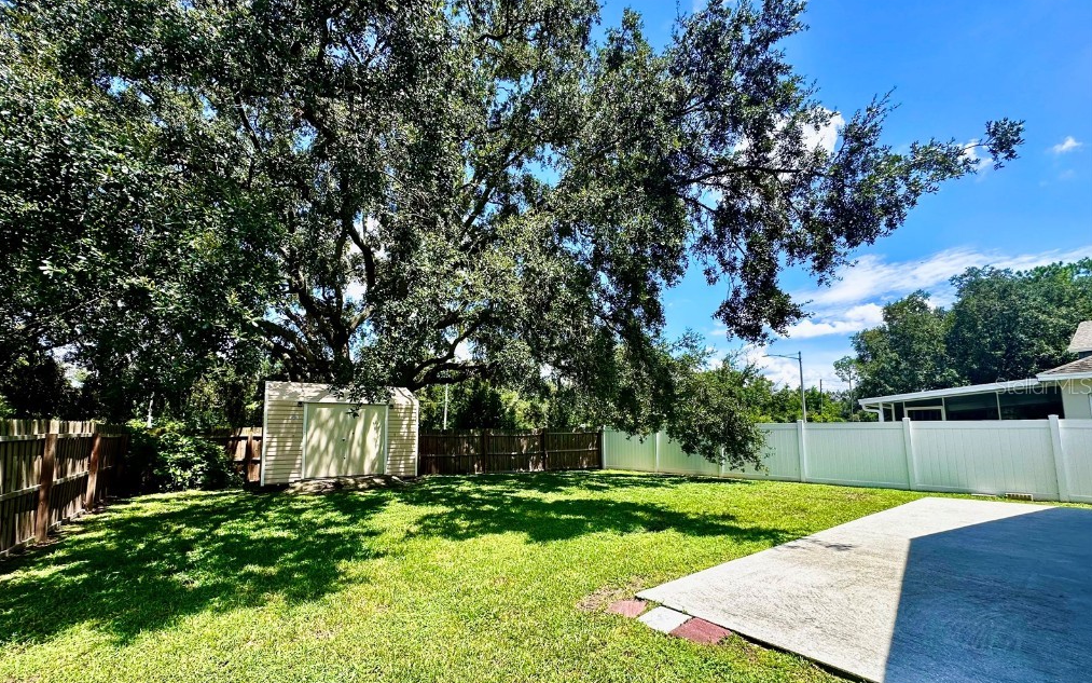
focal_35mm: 15
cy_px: 385
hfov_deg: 101.5
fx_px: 446
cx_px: 544
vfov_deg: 74.4
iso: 40
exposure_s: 1/824
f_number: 2.2
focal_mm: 2.22
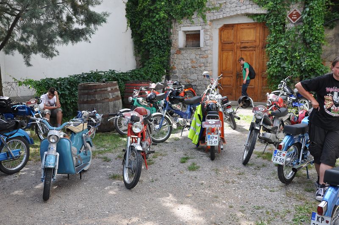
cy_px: 112
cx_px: 170
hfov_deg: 51.3
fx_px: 353
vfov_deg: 35.4
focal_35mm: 38
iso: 200
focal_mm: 25
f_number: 7.1
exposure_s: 1/200
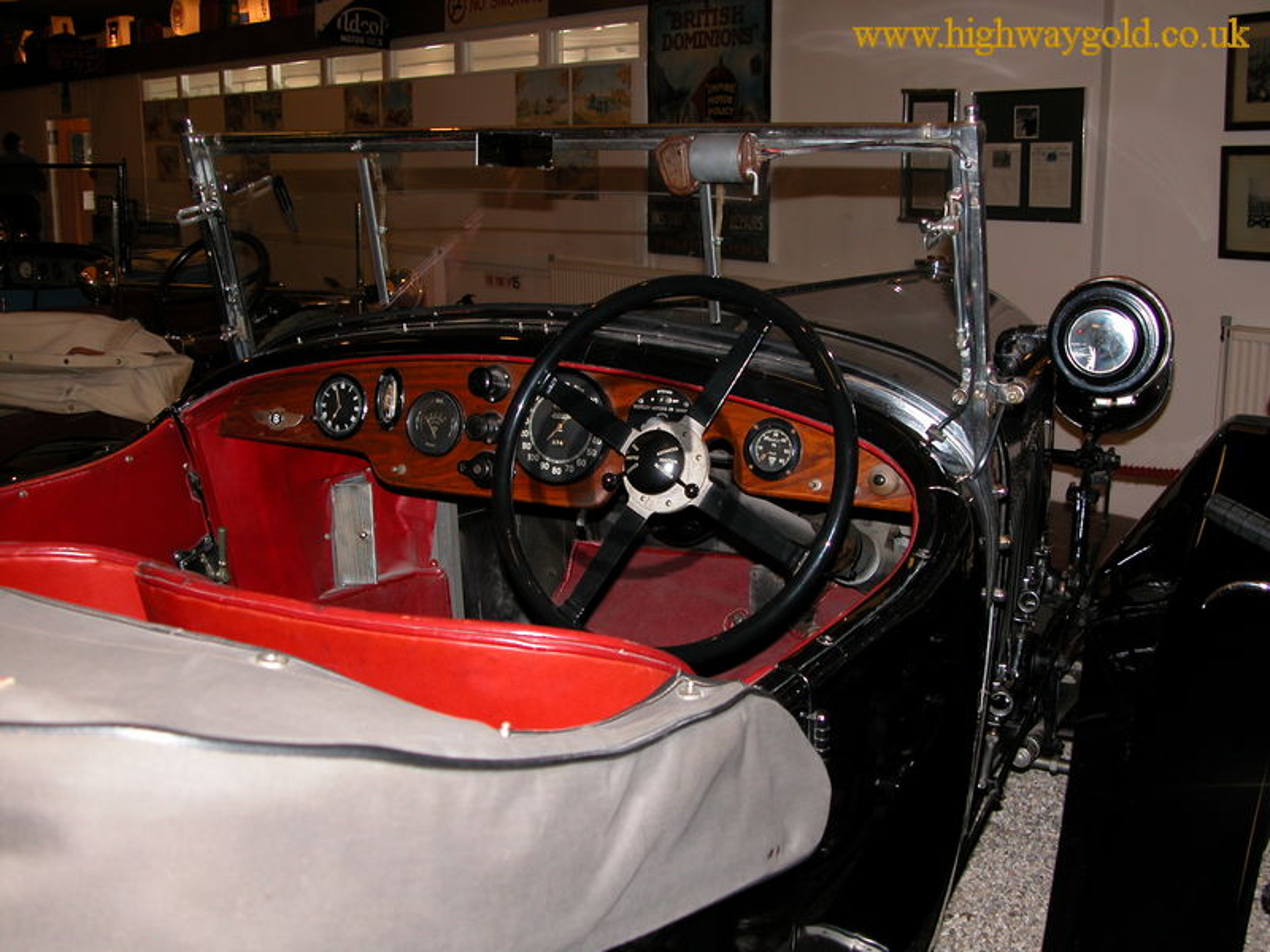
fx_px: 1541
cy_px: 476
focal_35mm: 42
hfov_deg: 44.8
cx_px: 635
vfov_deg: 34.3
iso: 100
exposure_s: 1/60
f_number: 2.9
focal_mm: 10.7
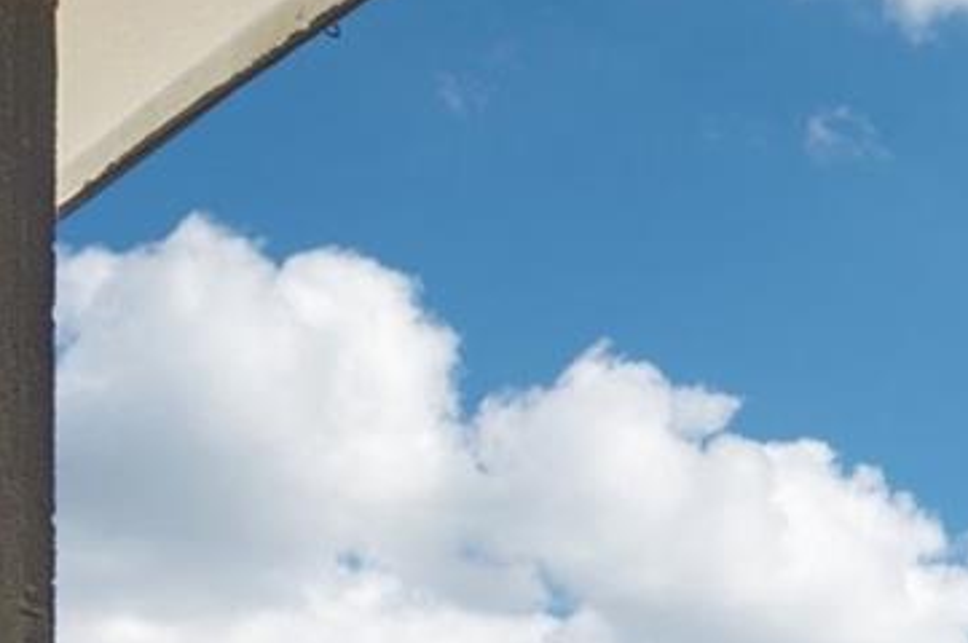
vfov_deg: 15.8
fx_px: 1967
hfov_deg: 18.4
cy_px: 1155
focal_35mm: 73
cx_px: 1925
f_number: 8
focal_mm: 11
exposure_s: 1/500
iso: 100
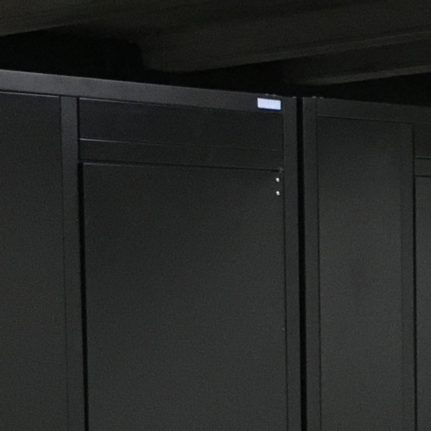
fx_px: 1817
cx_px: 498
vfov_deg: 13.4
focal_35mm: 129
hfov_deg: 13.2
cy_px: 405
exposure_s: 1/25
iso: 250
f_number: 2.2
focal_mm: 4.15
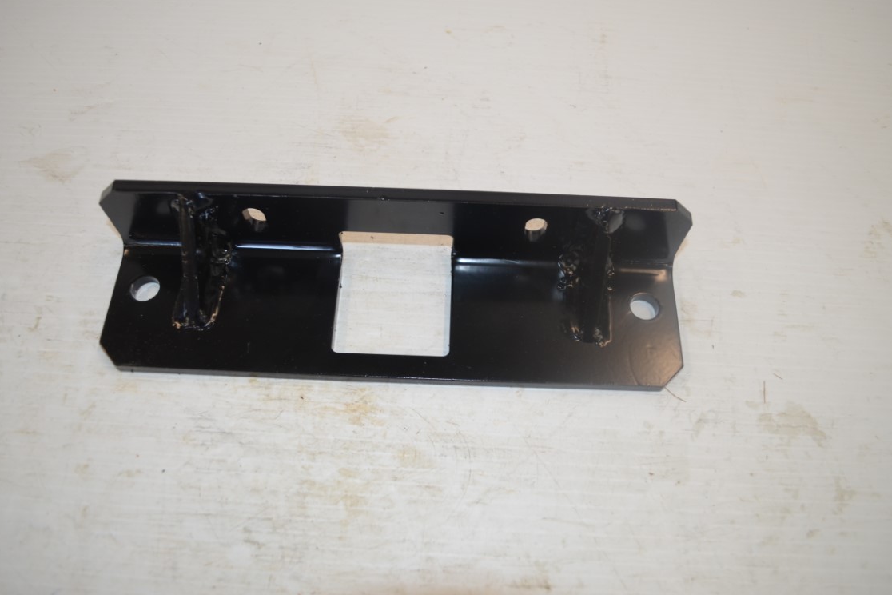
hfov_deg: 65.5
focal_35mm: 28
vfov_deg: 46.4
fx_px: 694
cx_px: 445
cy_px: 289
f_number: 3.5
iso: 320
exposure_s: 1/125
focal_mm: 18
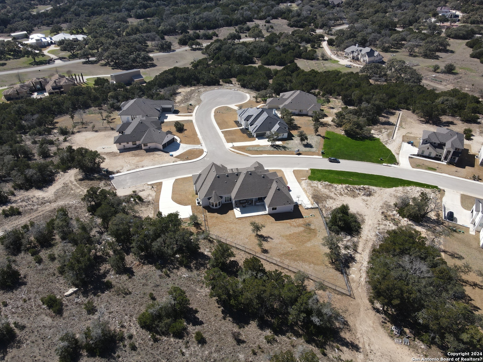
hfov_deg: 71.6
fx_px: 335
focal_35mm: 24
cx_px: 242
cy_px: 181
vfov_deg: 56.8
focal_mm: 4.5
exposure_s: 1/640
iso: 100
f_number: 2.8
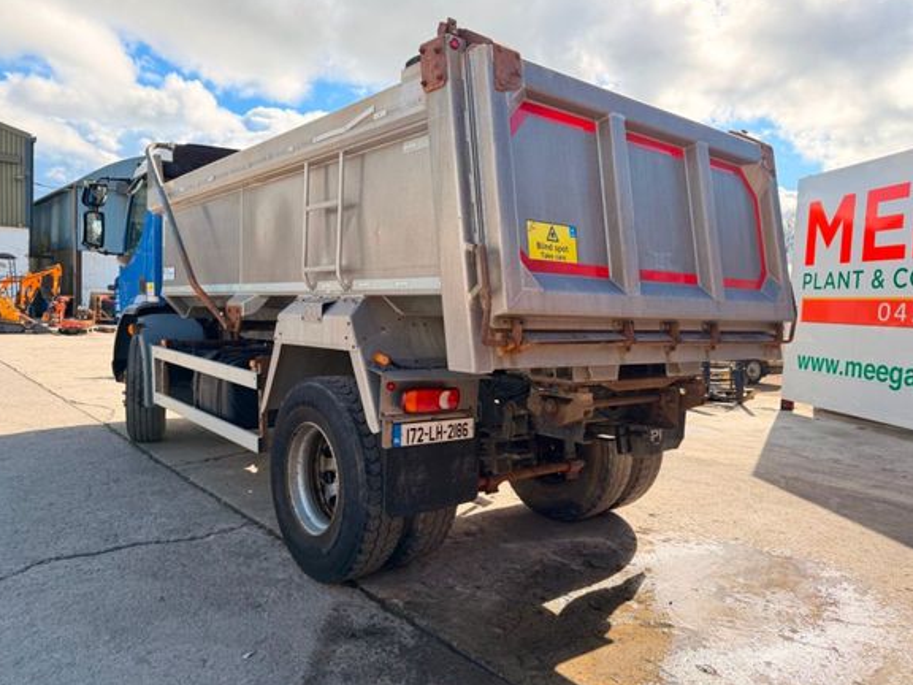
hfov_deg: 69.4
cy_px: 347
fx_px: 659
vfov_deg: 54.9
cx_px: 450
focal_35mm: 25
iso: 100
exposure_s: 1/1553
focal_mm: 6.76
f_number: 1.78
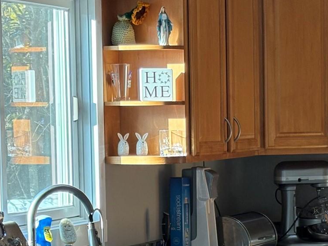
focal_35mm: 141
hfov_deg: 13.9
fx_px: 1336
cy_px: 221
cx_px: 255
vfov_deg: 10.5
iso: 64
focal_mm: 5.96
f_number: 1.6
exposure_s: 1/60
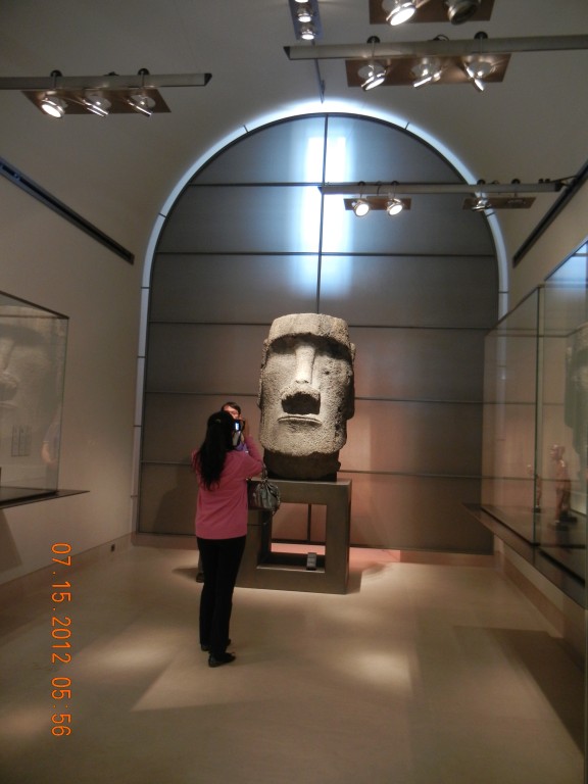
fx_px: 679
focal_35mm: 30
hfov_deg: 46.8
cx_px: 294
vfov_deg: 60.0
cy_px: 392
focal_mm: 5.4
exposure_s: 1/15.1
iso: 400
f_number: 3.5
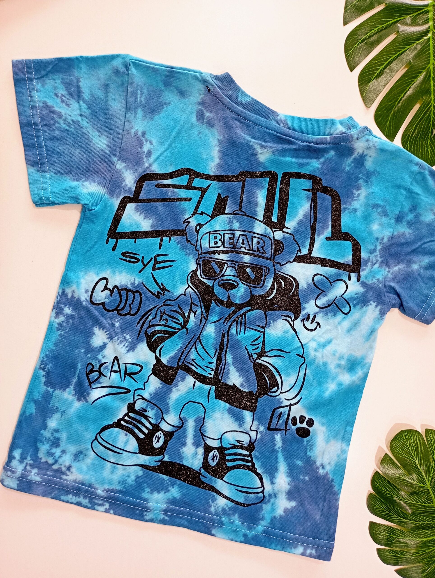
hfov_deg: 49.9
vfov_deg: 63.4
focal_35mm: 28
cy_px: 289
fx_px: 468
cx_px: 218
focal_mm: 4.27
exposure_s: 1/33.3
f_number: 1.8
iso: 438
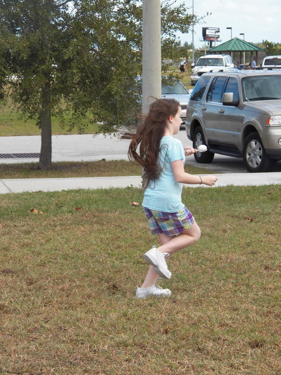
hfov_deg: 14.6
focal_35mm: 101
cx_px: 140
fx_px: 1093
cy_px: 188
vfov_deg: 19.4
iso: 125
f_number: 4
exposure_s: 1/640
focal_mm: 17.1
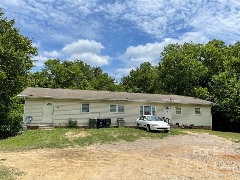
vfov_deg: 53.1
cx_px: 120
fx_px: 180
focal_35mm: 26
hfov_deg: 67.3
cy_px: 90
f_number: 1.6
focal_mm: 5.1
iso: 32
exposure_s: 1/6993
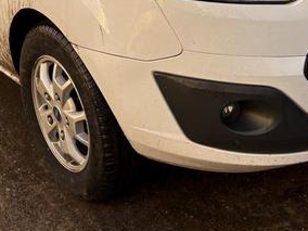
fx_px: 730
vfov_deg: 16.2
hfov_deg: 23.6
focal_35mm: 82
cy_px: -129
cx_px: 236
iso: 40
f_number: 1.6
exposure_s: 1/122
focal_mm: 5.96
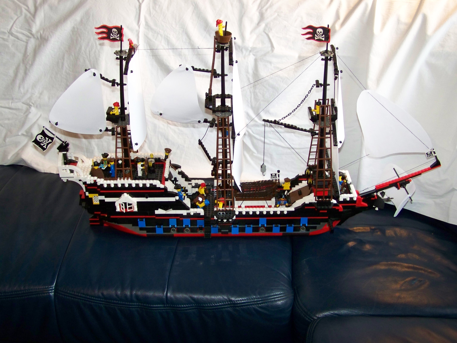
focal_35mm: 46
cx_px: 228
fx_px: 607
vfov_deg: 31.5
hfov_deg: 41.2
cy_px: 172
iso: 200
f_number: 2.8
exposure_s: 1/30
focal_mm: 7.6
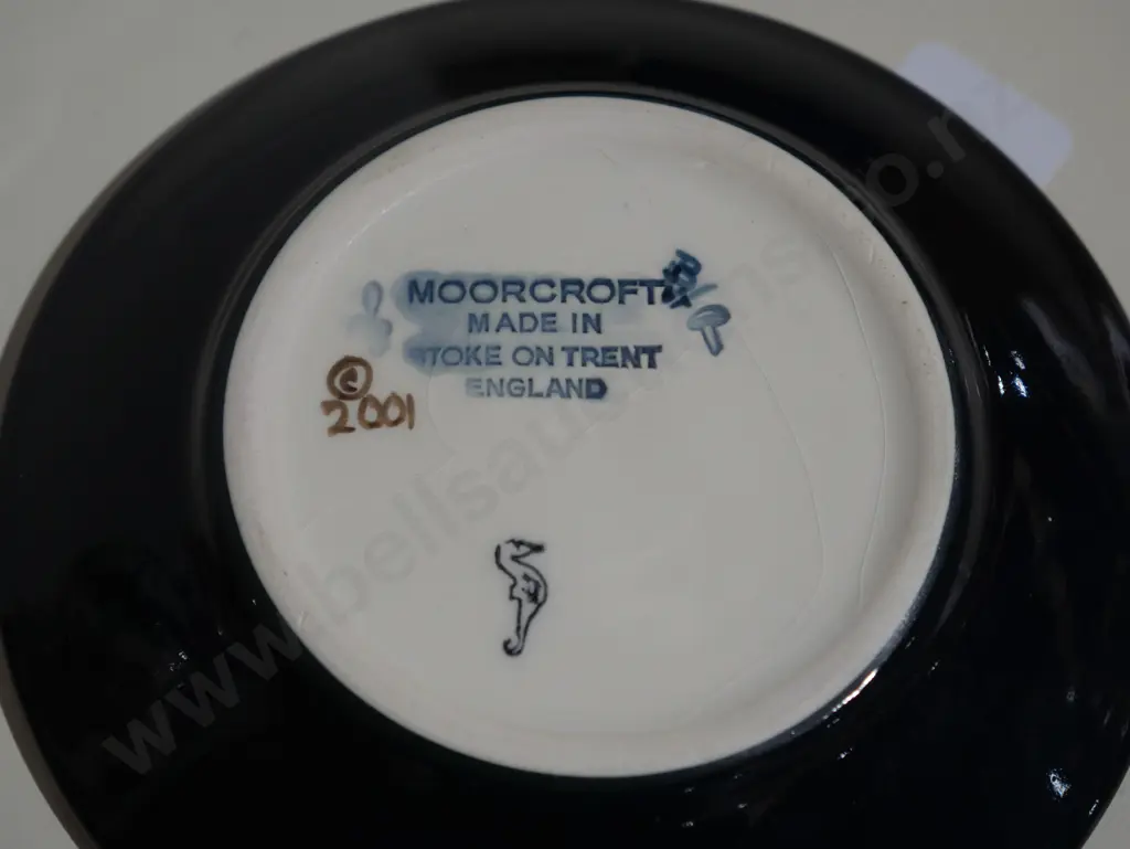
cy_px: 424
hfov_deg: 23.3
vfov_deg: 17.6
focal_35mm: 84
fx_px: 2743
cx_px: 565
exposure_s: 1/100
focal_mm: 42
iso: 500
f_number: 5.6
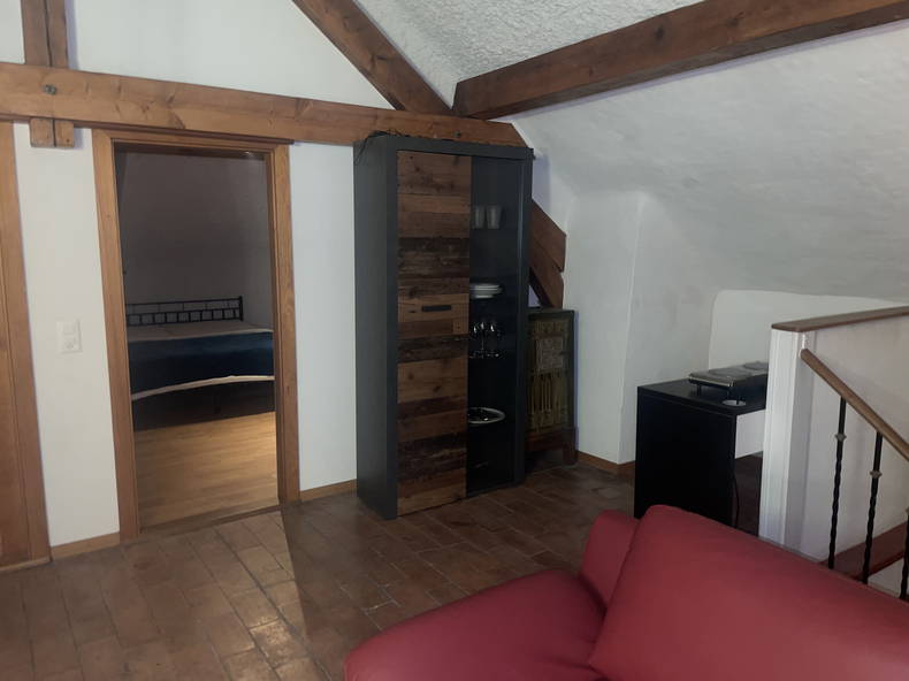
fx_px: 683
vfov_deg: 53.0
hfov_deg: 67.3
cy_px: 340
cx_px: 454
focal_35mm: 26
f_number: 1.6
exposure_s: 1/5
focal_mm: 4.2
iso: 100
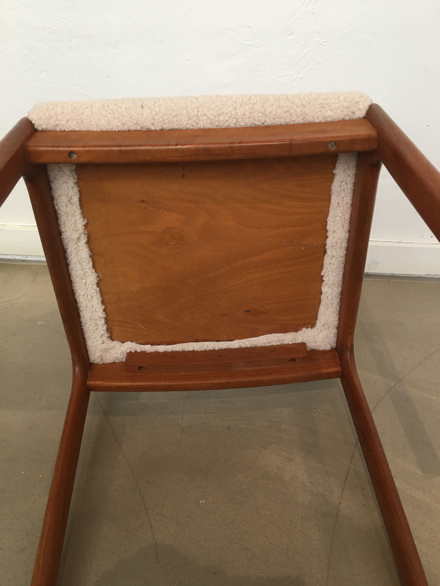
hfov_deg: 48.2
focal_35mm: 29
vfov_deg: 61.7
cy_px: 293
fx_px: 491
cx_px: 220
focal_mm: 4.15
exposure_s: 1/33
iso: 50
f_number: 2.2
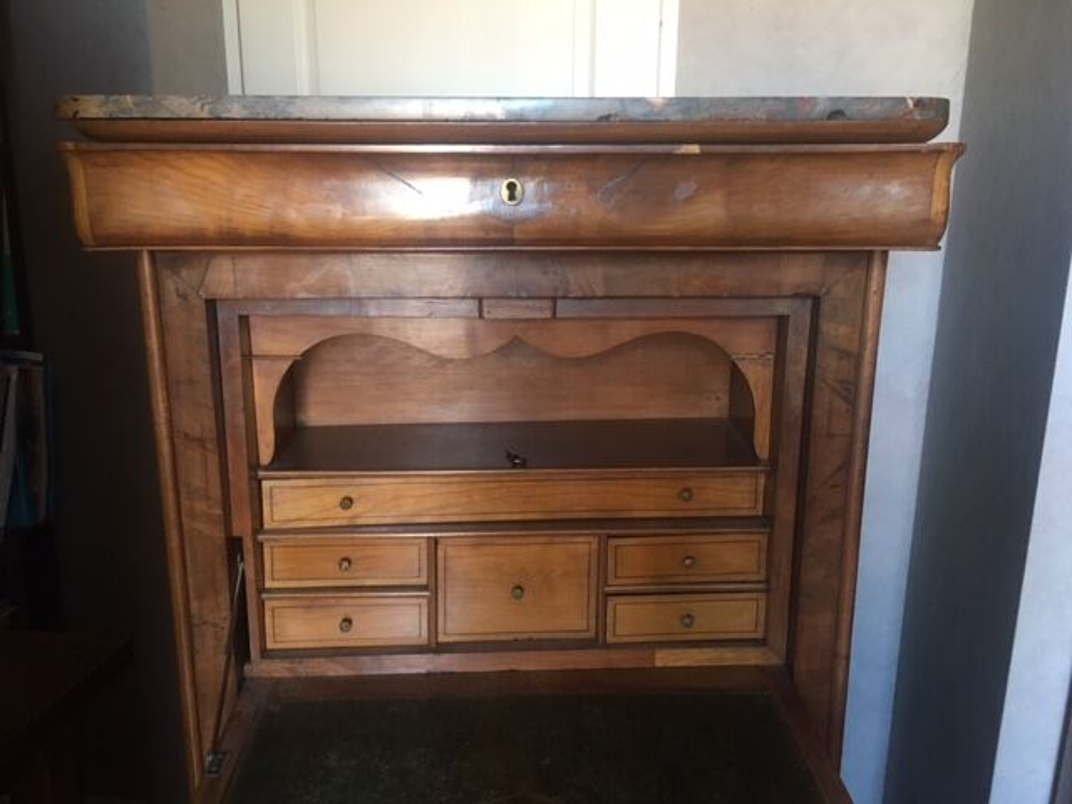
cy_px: 402
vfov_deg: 48.2
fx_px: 898
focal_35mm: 29
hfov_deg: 61.7
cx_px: 536
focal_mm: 4.15
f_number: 2.2
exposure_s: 1/33
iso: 125
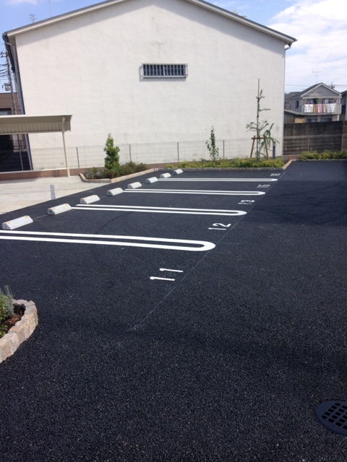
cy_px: 231
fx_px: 441
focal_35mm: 33
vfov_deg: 55.4
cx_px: 174
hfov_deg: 42.9
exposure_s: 1/951
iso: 50
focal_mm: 4.12
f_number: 2.4
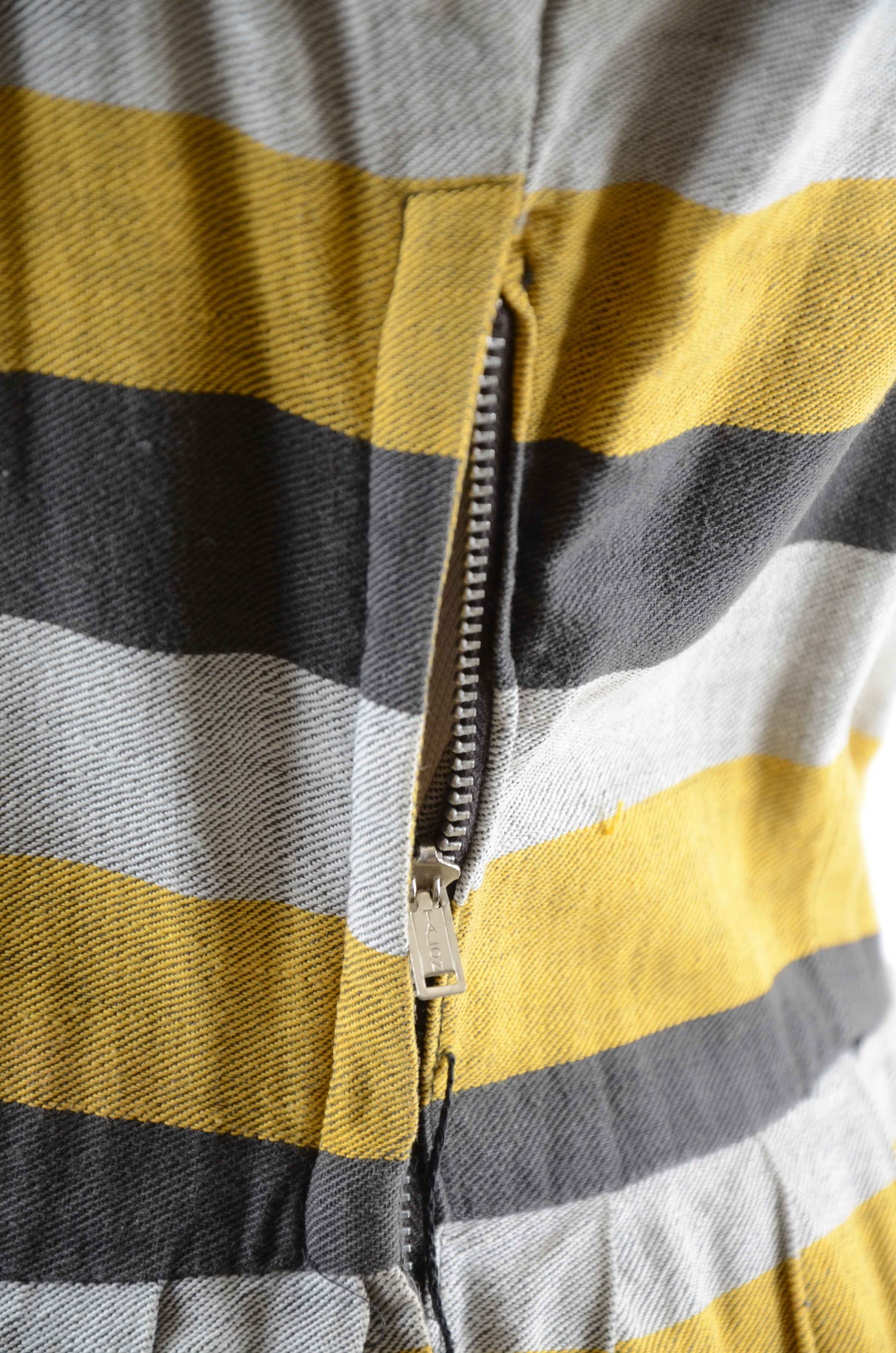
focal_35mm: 158
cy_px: 676
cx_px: 448
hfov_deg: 8.7
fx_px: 5906
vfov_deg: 13.1
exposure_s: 1/160
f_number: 7.1
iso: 200
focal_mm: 105
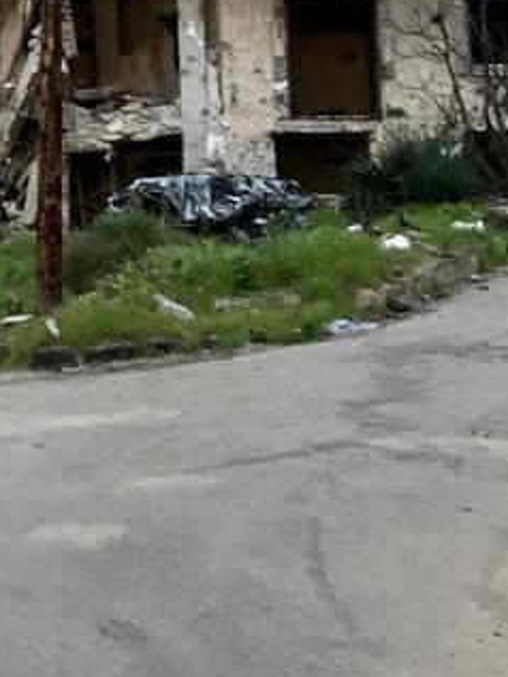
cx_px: -450
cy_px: 9
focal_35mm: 106
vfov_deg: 18.1
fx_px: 2073
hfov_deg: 12.6
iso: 32
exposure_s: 1/100
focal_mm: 3.99
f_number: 1.8
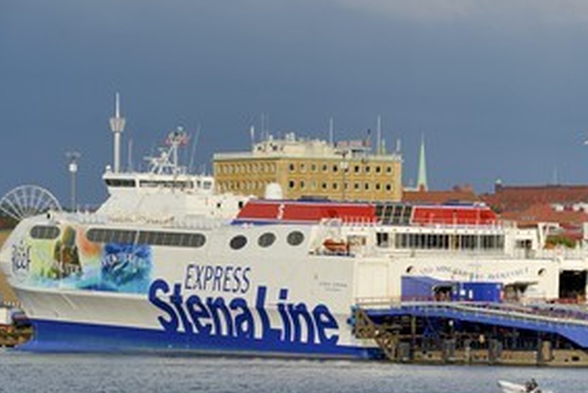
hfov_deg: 6.9
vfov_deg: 4.6
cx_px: 410
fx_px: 4853
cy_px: 220
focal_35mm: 297
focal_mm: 200
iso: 200
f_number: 11
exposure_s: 1/500
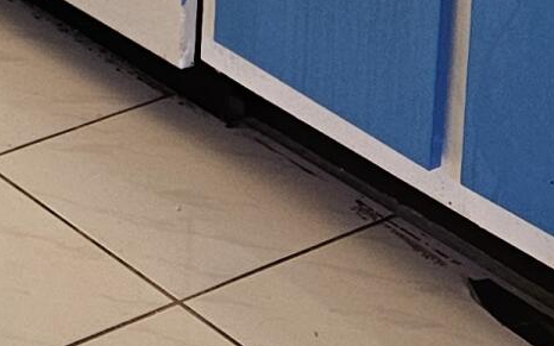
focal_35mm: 157
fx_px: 2370
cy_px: -592
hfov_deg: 12.6
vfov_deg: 7.6
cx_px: -295
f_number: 1.8
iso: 125
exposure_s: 1/120
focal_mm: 5.4
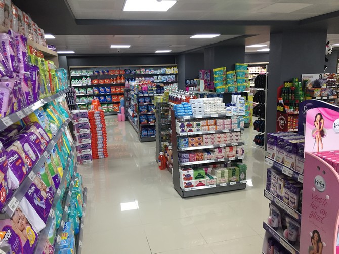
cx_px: 170
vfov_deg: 48.2
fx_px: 284
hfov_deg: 61.7
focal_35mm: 29
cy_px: 127
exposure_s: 1/33
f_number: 2.2
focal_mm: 4.15
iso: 80
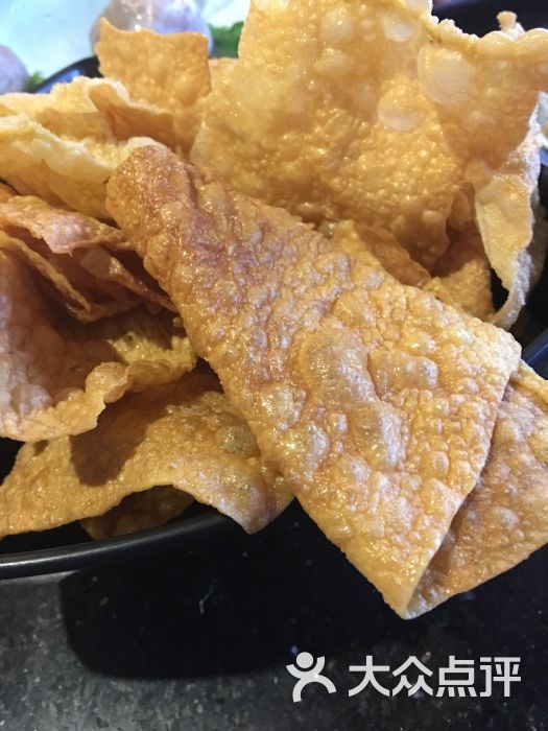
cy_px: 366
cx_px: 274
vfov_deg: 61.7
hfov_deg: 48.2
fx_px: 612
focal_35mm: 29
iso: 160
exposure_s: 1/8
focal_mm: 4.15
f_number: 2.2
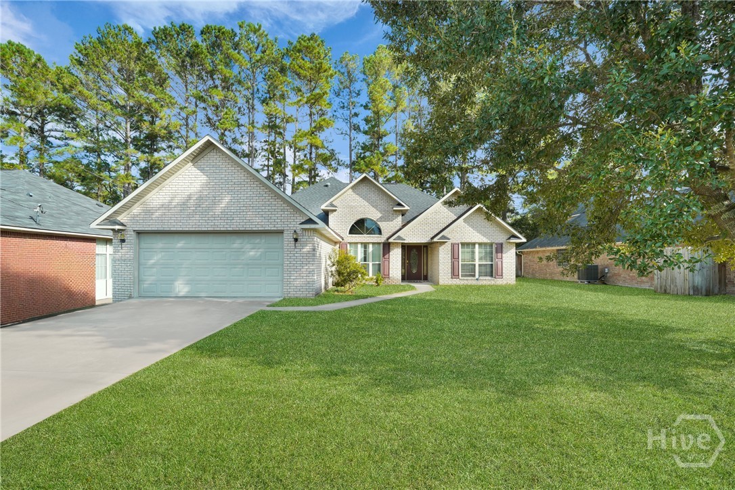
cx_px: 368
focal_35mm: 16
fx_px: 327
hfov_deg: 96.7
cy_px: 245
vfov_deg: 73.7
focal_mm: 16
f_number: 9
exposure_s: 1/320
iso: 320
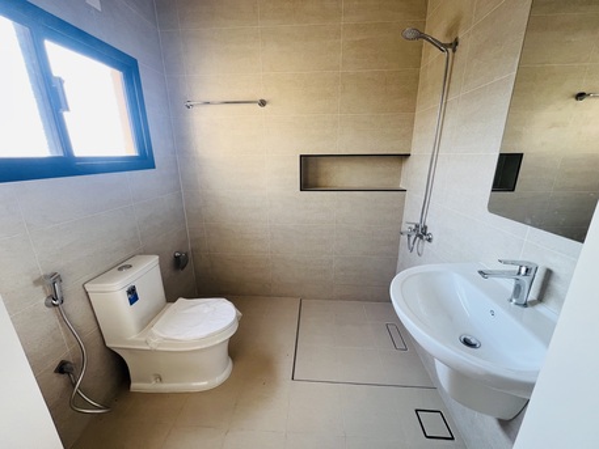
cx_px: 300
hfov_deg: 106.2
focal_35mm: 13
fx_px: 225
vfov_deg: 89.9
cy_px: 224
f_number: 1.8
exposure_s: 1/99
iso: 80
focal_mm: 1.57
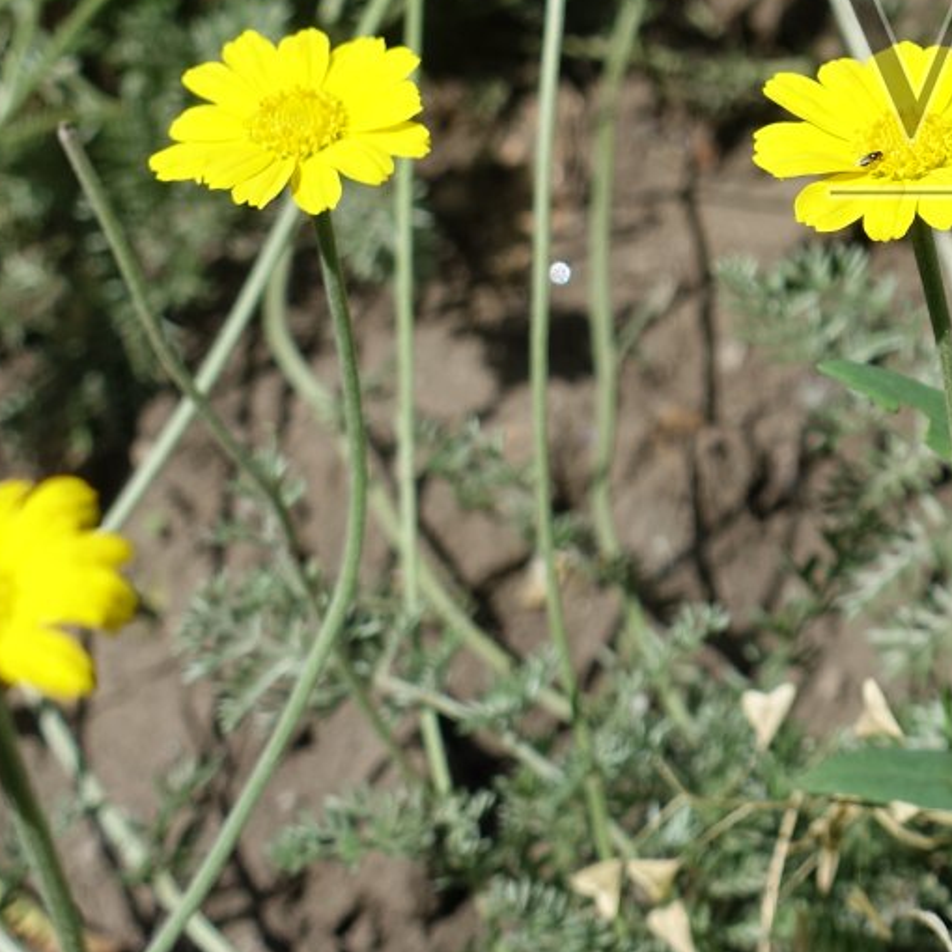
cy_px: 102
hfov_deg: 18.7
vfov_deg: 19.4
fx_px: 2738
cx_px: 1137
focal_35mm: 88
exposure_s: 1/125
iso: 125
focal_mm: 12.2
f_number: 4
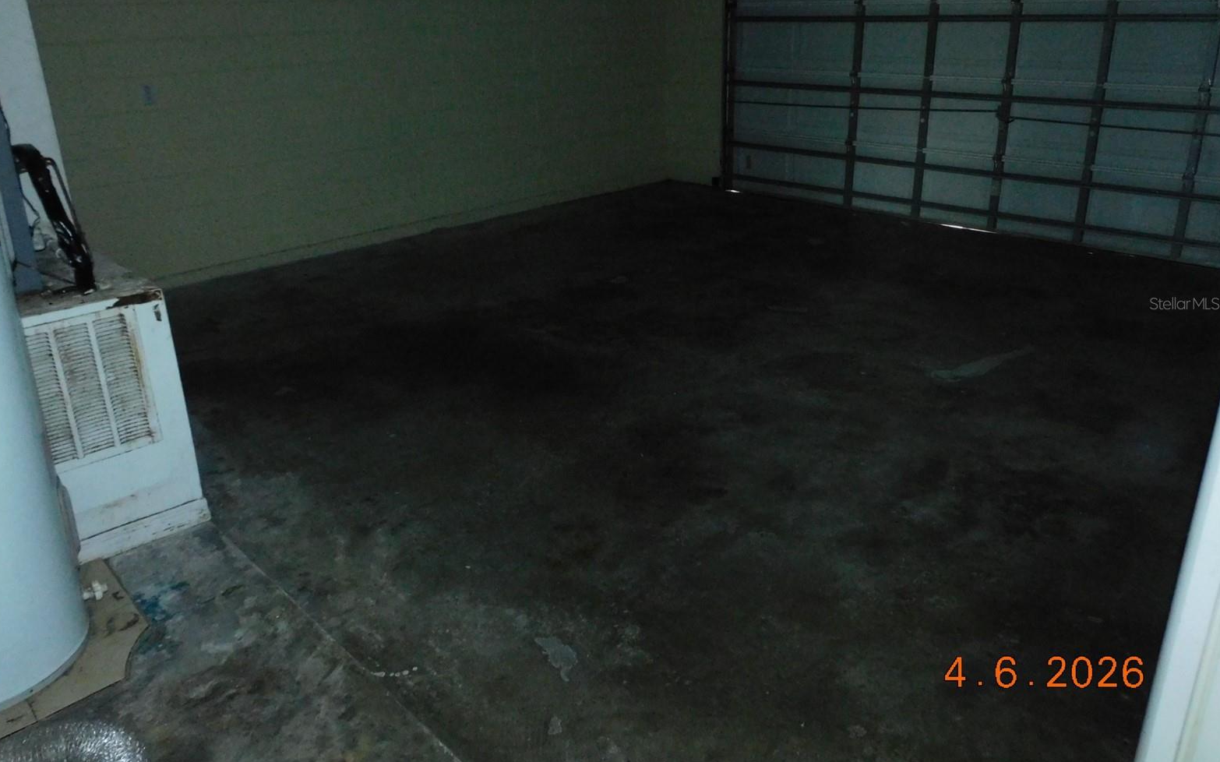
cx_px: 600
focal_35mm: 26
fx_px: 864
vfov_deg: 47.3
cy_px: 303
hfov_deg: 70.4
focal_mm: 4.3
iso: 800
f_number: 3.3
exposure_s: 1/30
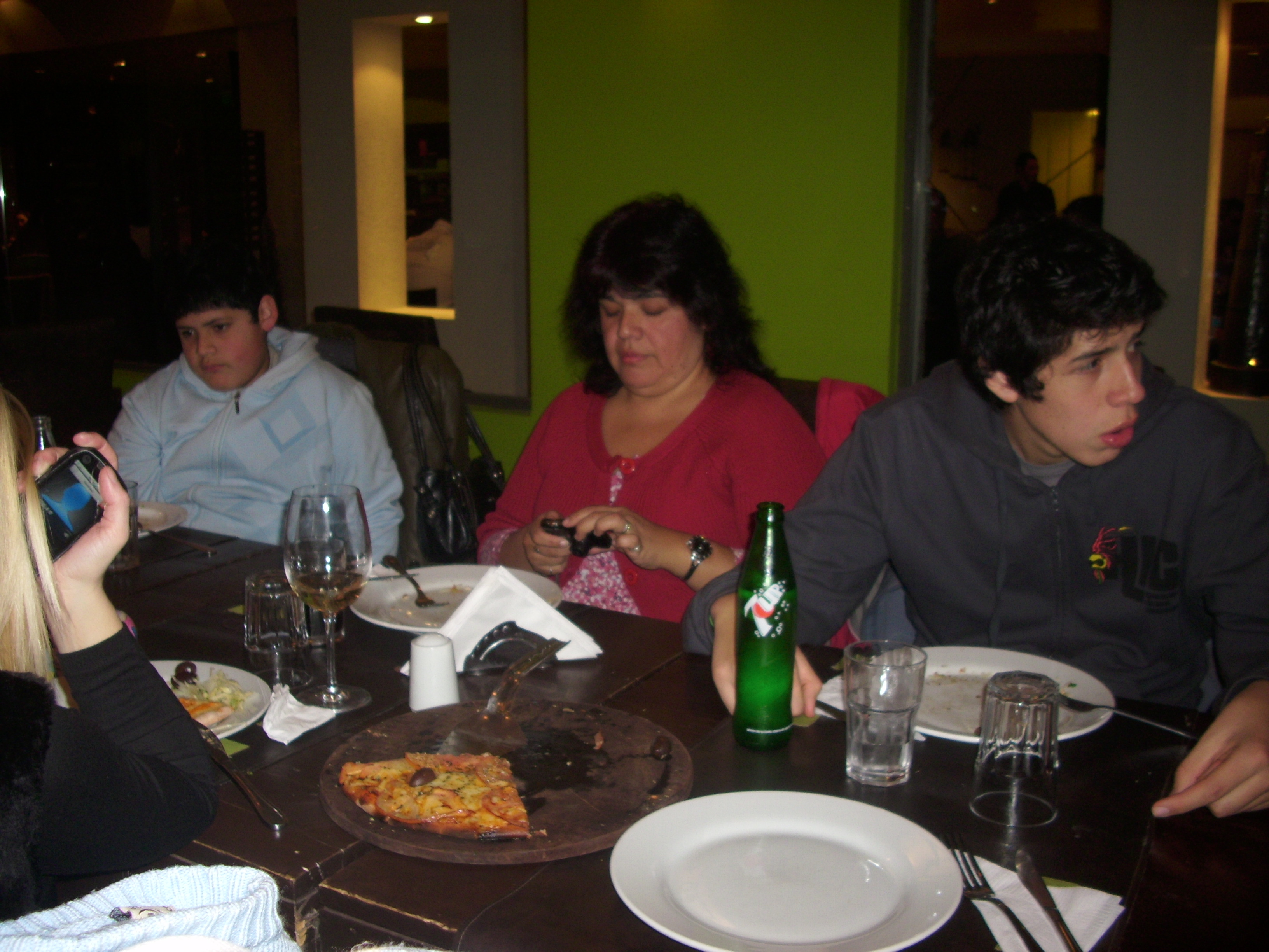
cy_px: 476
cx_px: 634
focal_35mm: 31
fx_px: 1136
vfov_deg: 45.4
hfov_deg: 58.4
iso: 50
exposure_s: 1/30
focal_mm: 6.2
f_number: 2.8
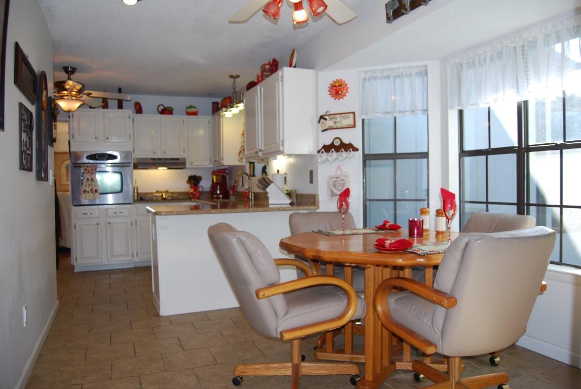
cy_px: 194
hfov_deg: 67.3
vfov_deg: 48.1
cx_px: 290
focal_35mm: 27
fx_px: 436
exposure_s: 1/60
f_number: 3.5
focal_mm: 18
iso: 200
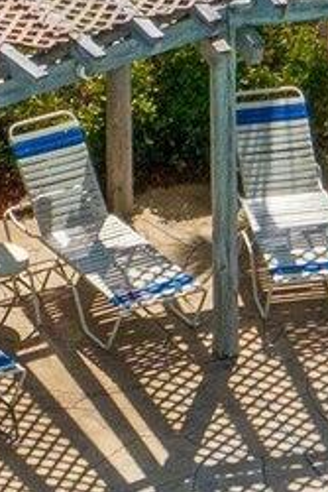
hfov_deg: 1.5
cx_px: 406
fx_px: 12855
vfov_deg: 2.2
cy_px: 683
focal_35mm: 942
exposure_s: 1/60
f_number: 3.4
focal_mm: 30.71
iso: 110
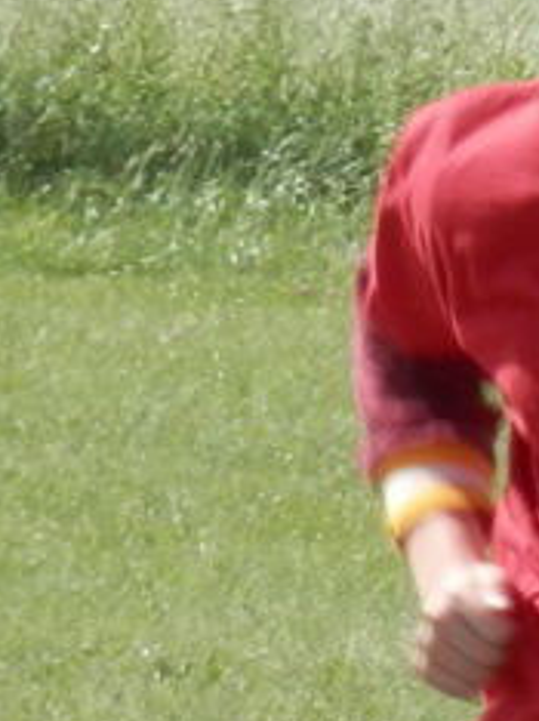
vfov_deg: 2.5
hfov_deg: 1.9
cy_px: 696
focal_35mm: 785
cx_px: 778
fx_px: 16327
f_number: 6.2
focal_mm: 44.4
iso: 80
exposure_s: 1/200
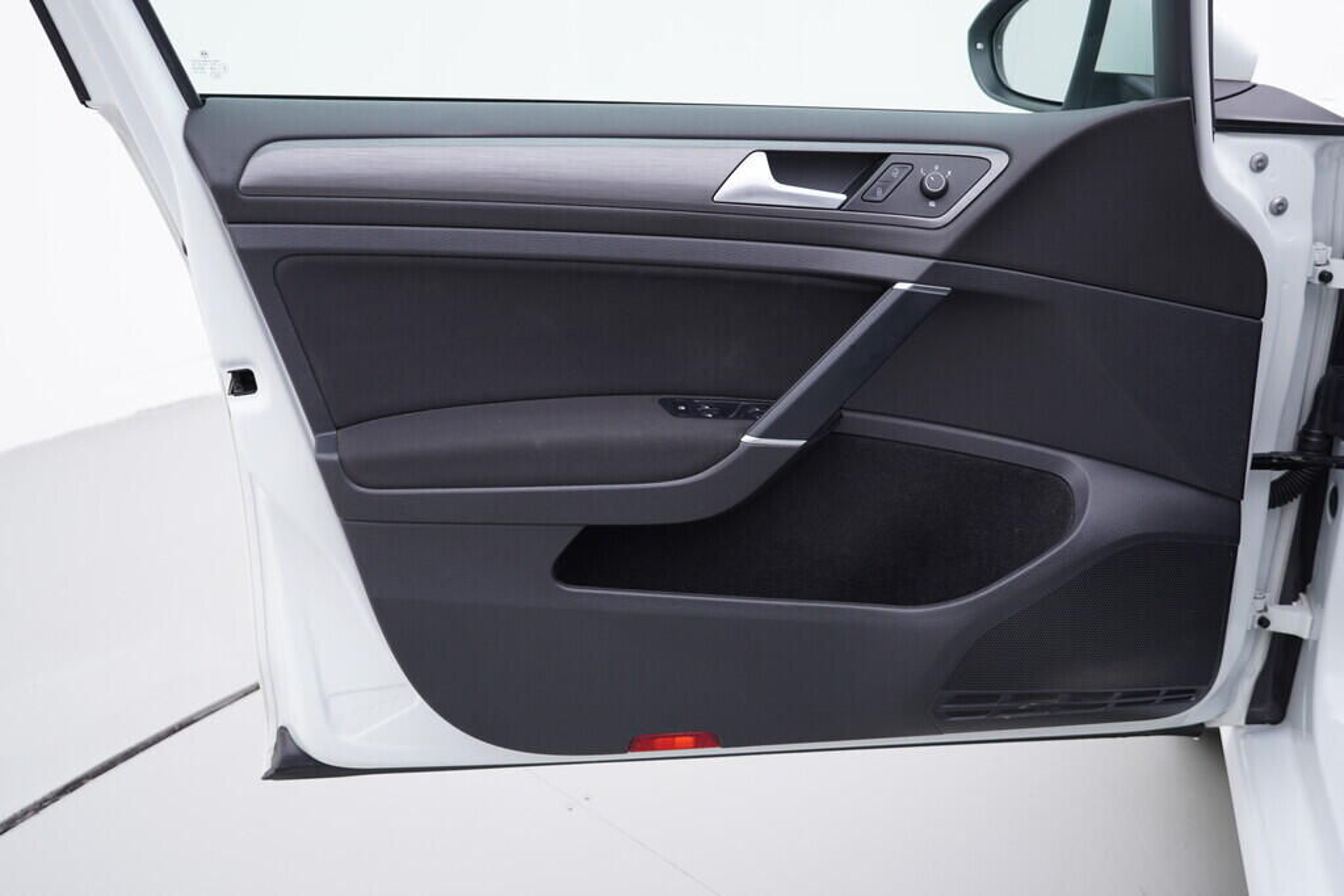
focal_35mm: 36
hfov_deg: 53.1
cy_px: 448
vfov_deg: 36.9
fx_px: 1344
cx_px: 672
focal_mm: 24
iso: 125
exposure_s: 1/50
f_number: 3.2
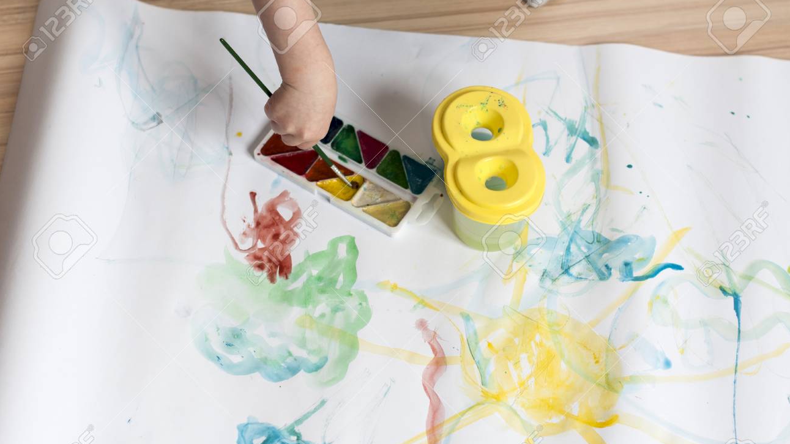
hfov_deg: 26.9
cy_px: 220
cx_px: 397
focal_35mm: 79
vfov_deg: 15.3
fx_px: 1655
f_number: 2.5
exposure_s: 1/160
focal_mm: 50
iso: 250
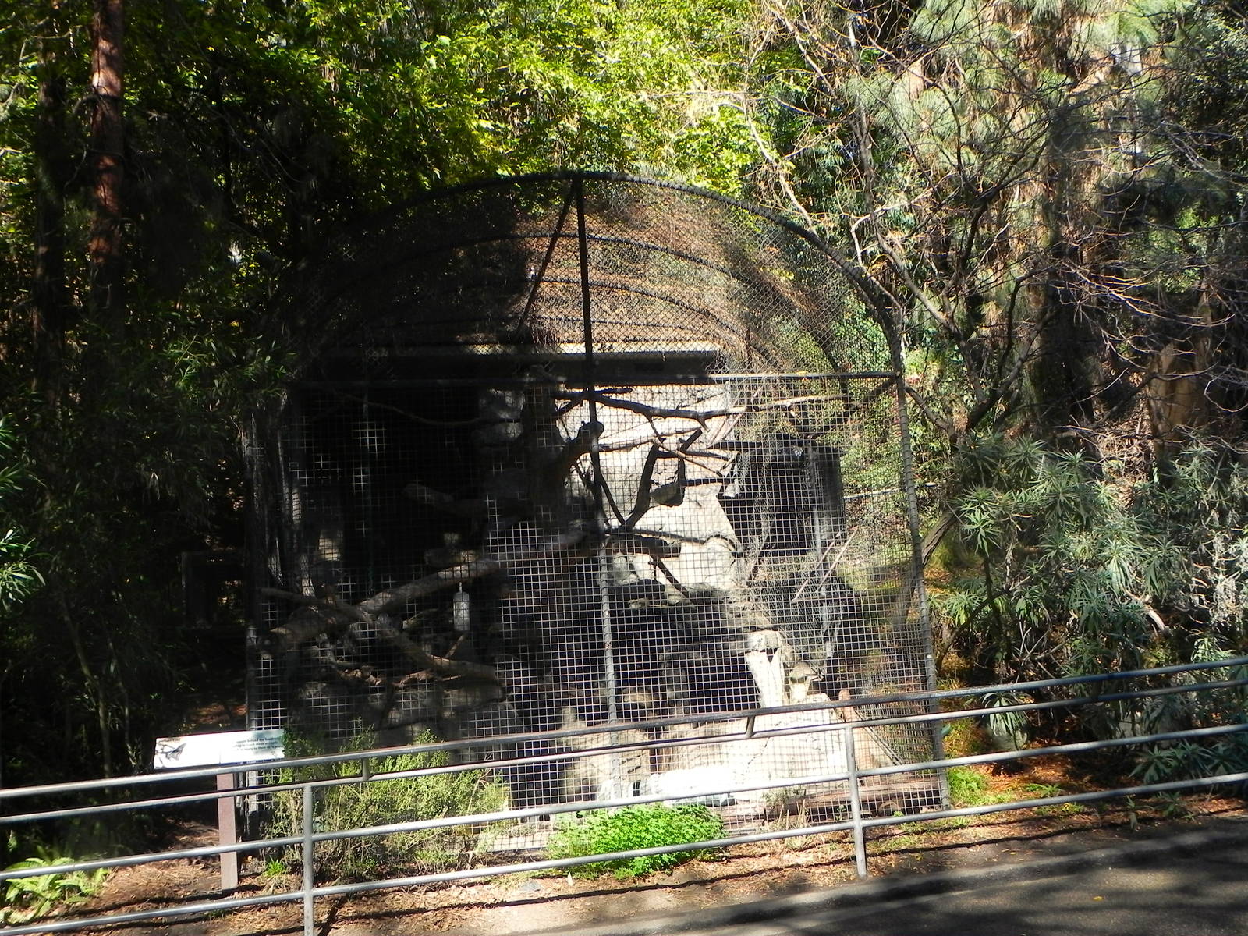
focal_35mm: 37
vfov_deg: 38.7
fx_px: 1334
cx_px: 624
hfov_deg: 50.1
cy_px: 468
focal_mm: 6.6
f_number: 5
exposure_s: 1/160
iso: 160
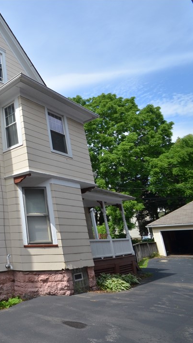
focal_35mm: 24
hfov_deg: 36.1
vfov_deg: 76.3
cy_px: 173
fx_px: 218
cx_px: -43
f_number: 10
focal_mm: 10
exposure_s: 1/400
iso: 400
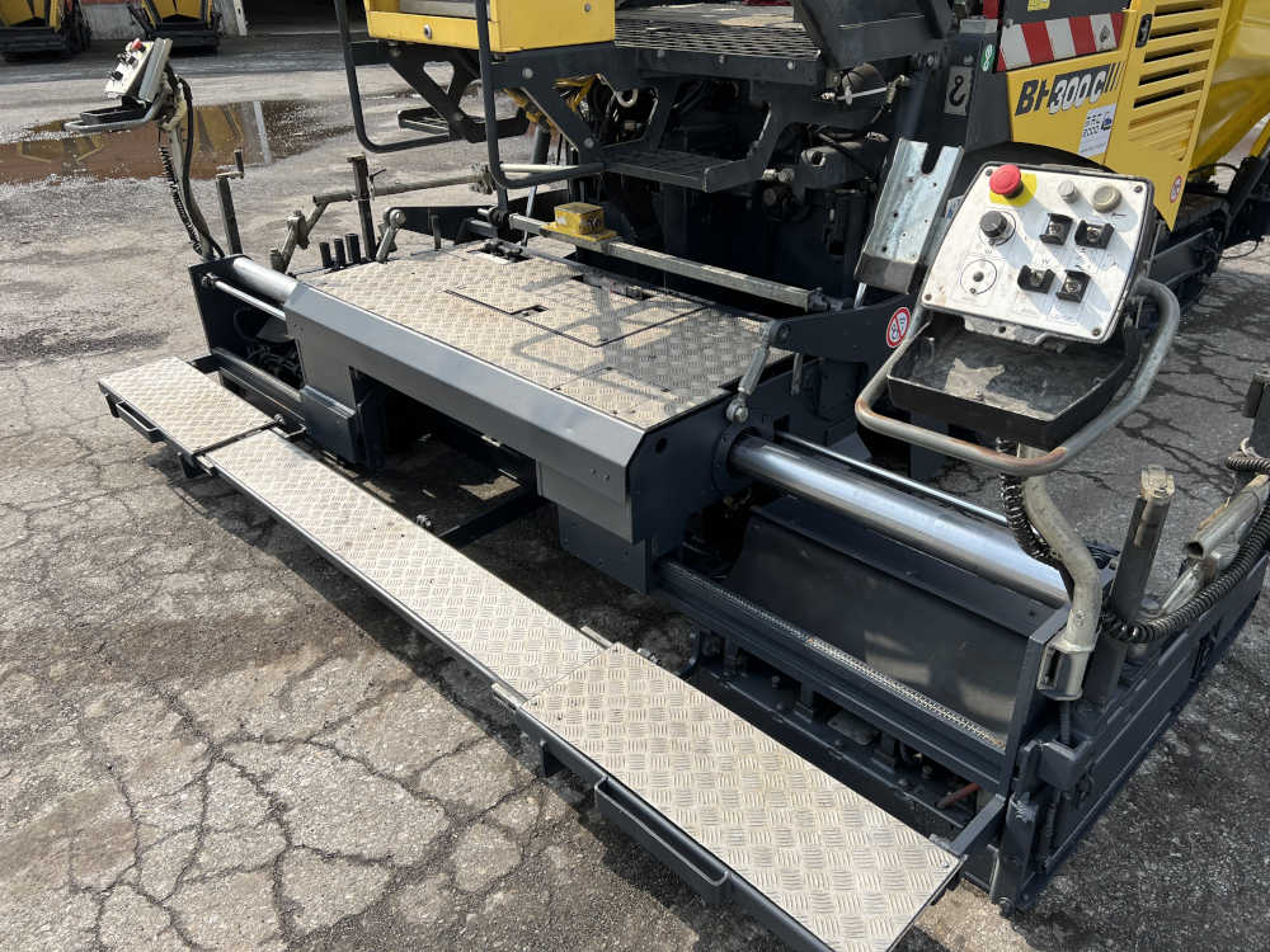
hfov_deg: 67.3
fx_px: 954
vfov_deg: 53.1
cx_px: 635
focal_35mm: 26
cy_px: 476
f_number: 1.5
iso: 50
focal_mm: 5.7
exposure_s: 1/3257
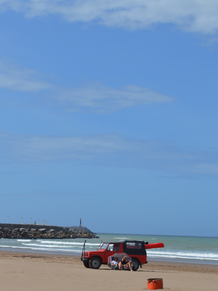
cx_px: 7
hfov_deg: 13.0
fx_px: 949
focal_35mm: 113
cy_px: 146
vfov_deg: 17.4
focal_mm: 52
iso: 100
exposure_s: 1/400
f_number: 10
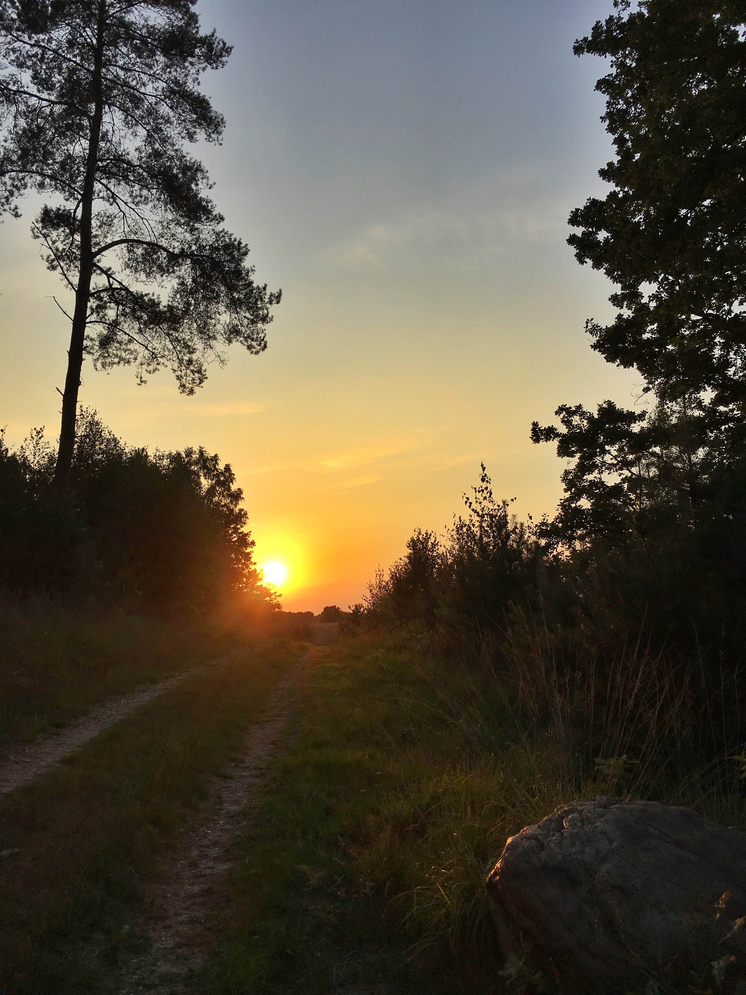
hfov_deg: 48.2
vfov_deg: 61.7
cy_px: 498
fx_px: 833
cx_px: 373
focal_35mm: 29
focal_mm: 4.15
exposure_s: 1/1202
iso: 25
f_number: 2.2
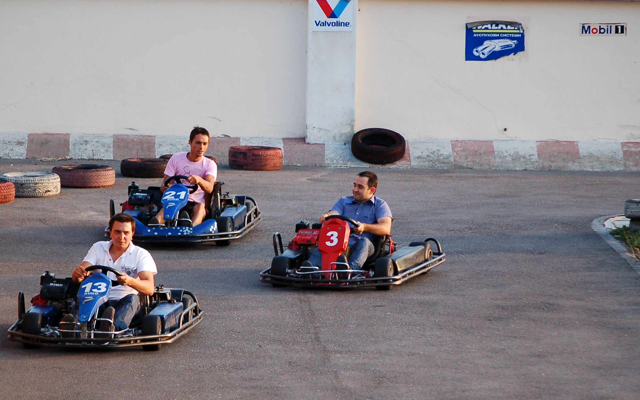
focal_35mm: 233
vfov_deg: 5.6
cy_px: 272
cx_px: 274
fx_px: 4060
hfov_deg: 9.0
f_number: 4.8
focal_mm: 105
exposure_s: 1/500
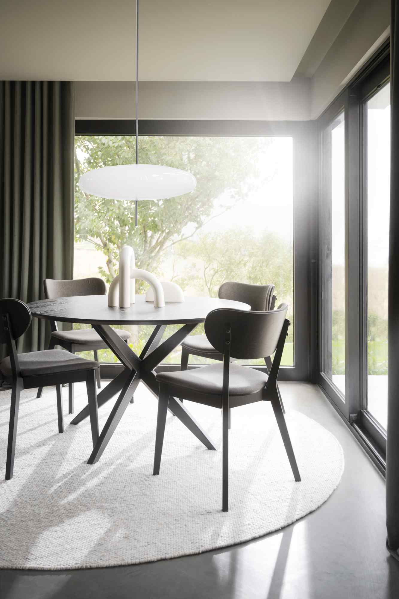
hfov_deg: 40.0
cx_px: 200
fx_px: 549
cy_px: 300
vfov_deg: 57.2
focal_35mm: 33
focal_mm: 33
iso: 125
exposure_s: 1/10
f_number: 5
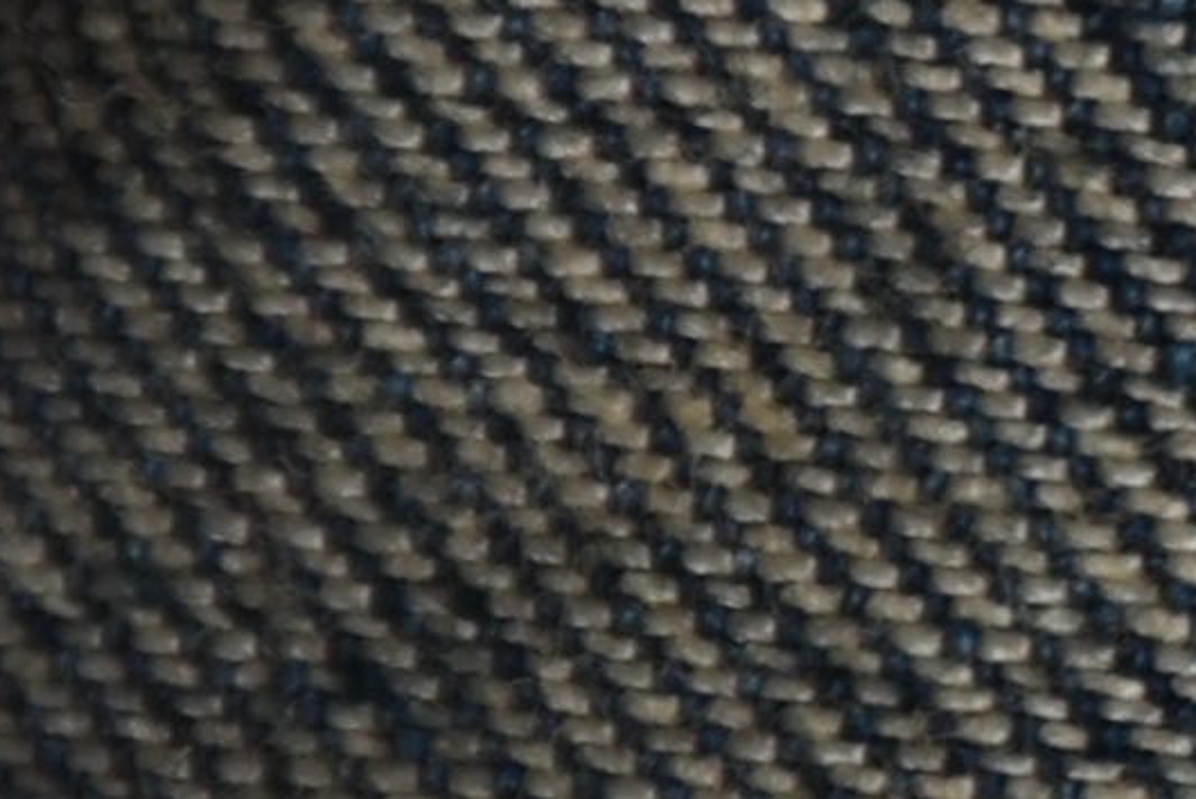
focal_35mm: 1185
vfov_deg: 1.2
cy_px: 144
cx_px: 2985
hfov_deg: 1.7
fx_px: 39388
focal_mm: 140
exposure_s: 1/125
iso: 200
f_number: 10
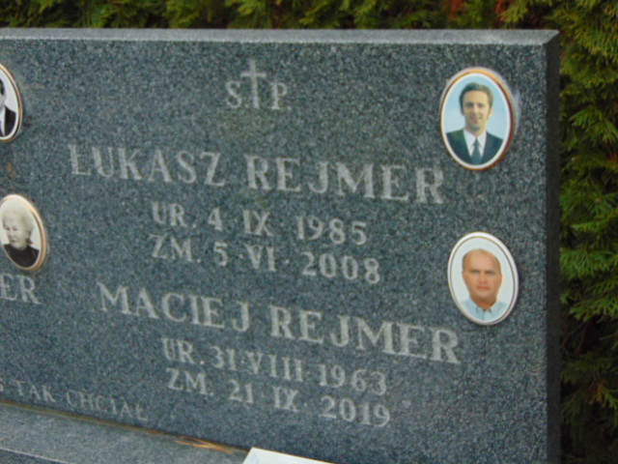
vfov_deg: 24.4
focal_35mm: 60
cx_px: 309
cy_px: 232
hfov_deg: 32.2
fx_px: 1071
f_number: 3.6
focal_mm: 10.8
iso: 200
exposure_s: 1/100
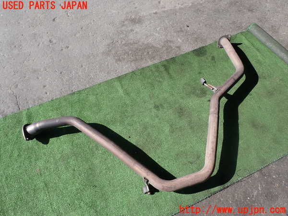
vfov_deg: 49.7
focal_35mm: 28
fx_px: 233
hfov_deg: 63.4
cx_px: 144
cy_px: 108
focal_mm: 5.05
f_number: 3.2
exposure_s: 1/800
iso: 100
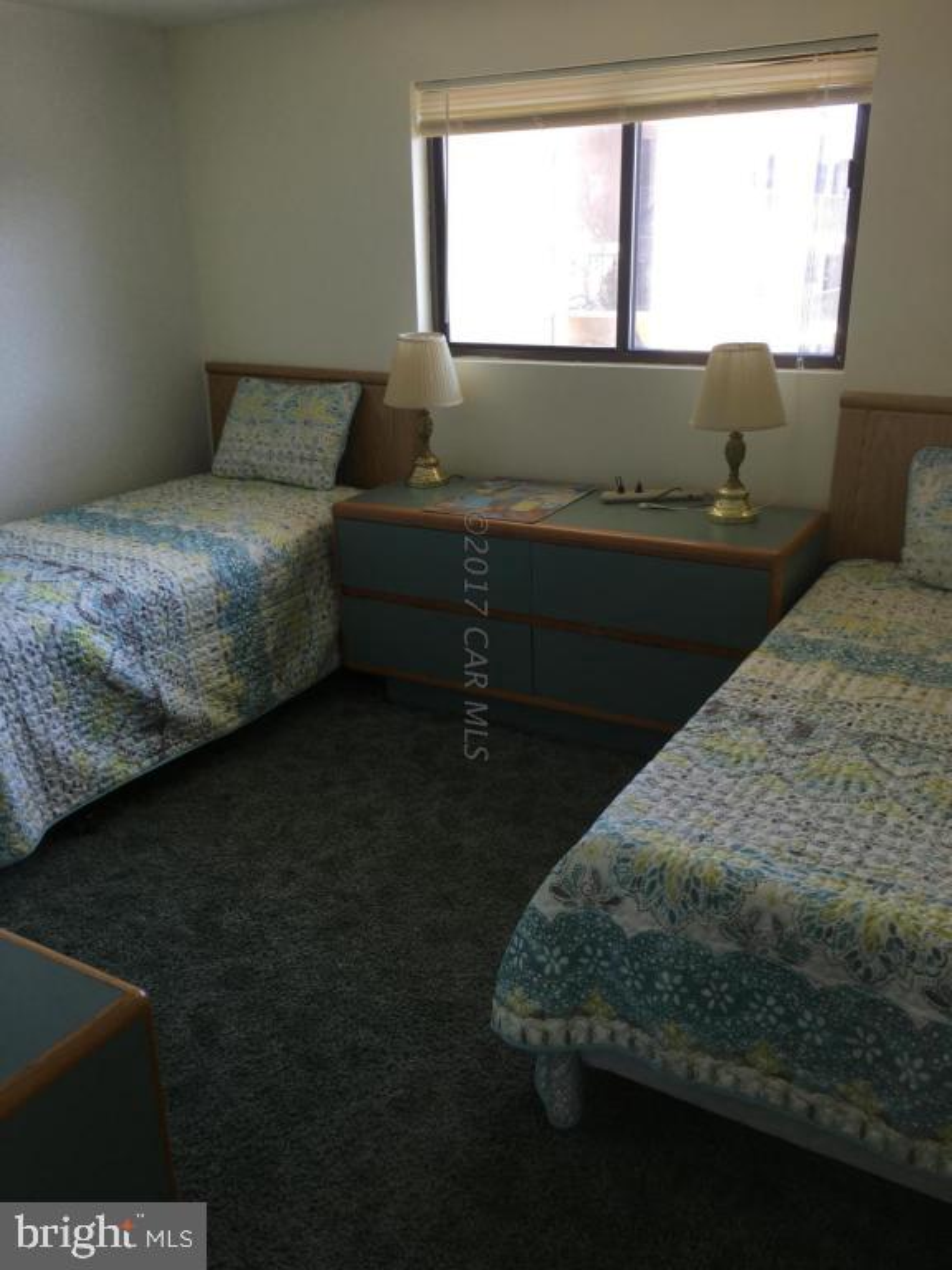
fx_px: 1063
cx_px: 476
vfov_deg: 61.7
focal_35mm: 29
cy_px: 635
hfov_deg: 48.2
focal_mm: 4.15
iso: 25
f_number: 2.2
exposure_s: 1/120
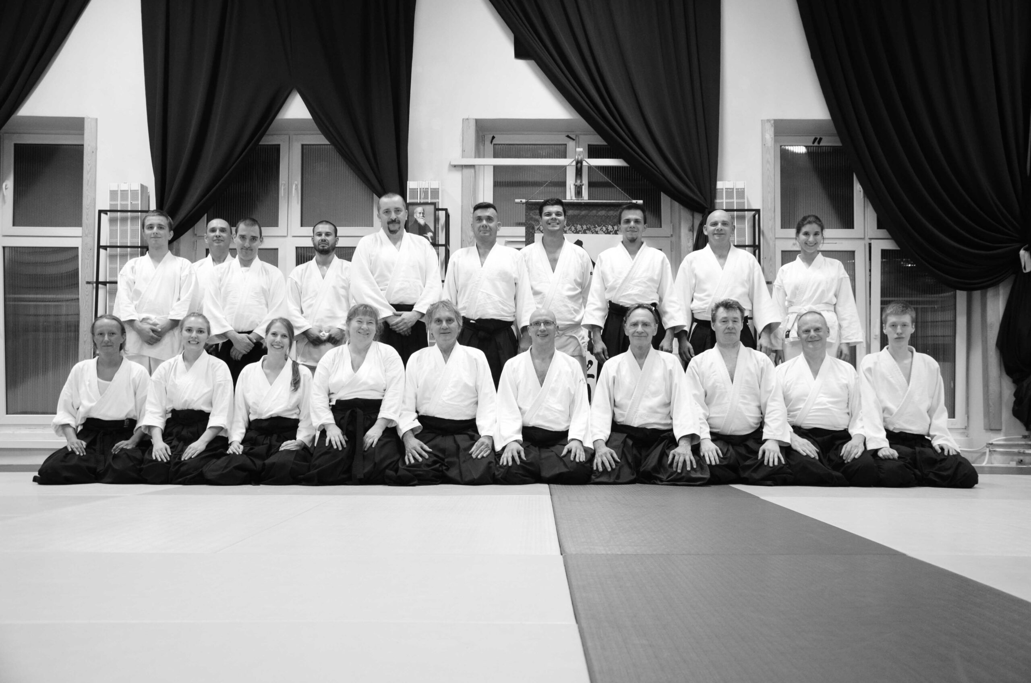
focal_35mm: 38
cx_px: 516
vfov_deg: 35.3
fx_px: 1072
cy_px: 342
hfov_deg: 51.4
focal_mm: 25
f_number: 4
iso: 1600
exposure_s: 1/30
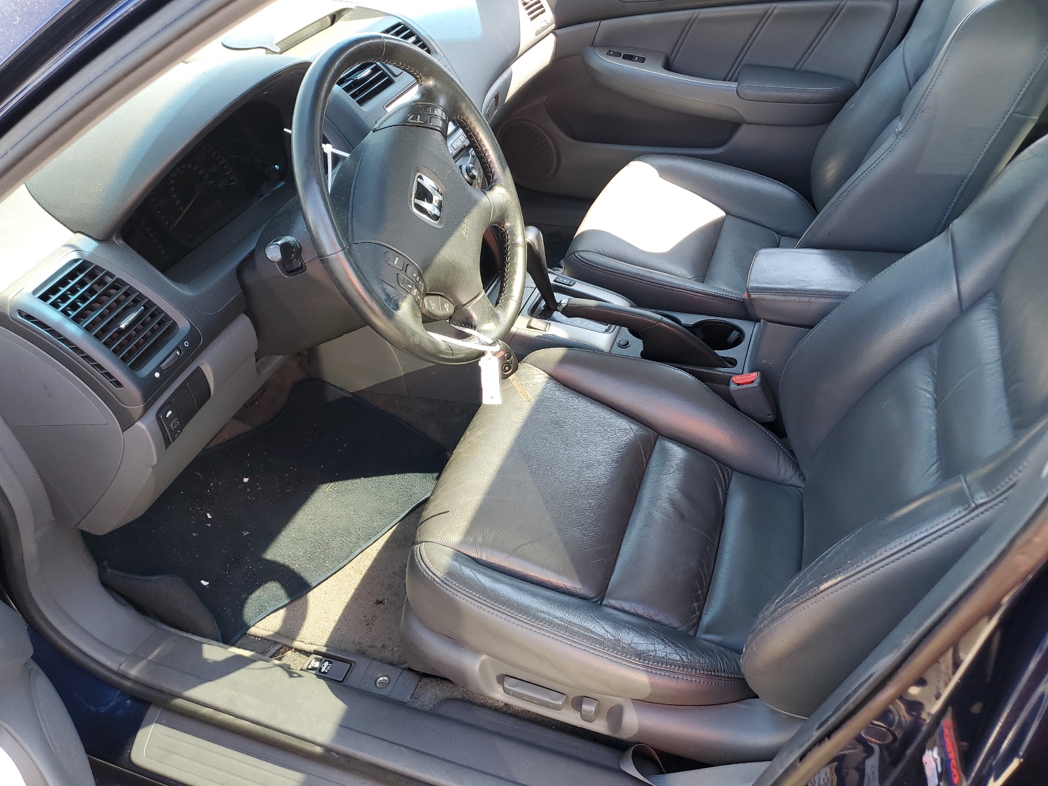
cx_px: 524
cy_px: 393
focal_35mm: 26
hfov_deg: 67.3
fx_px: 787
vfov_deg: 53.1
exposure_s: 1/128
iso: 50
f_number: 1.5
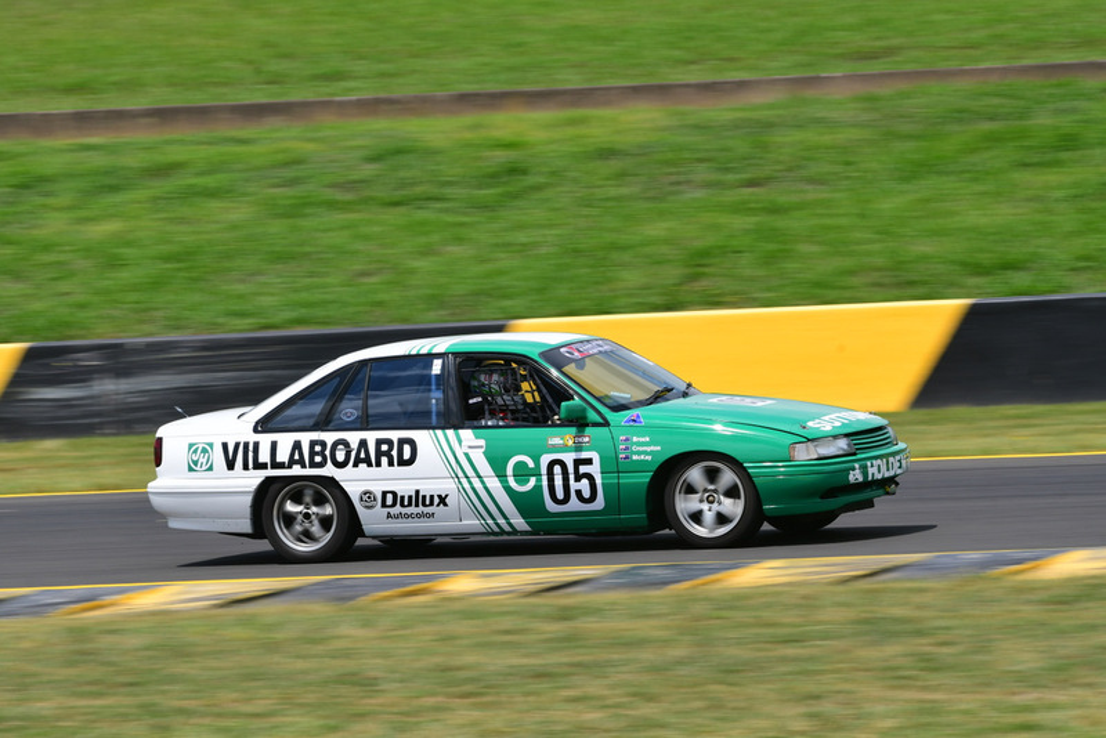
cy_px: 369
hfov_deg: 6.0
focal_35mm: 345
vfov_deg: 4.0
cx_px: 553
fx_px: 10602
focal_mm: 230
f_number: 13
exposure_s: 1/320
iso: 200
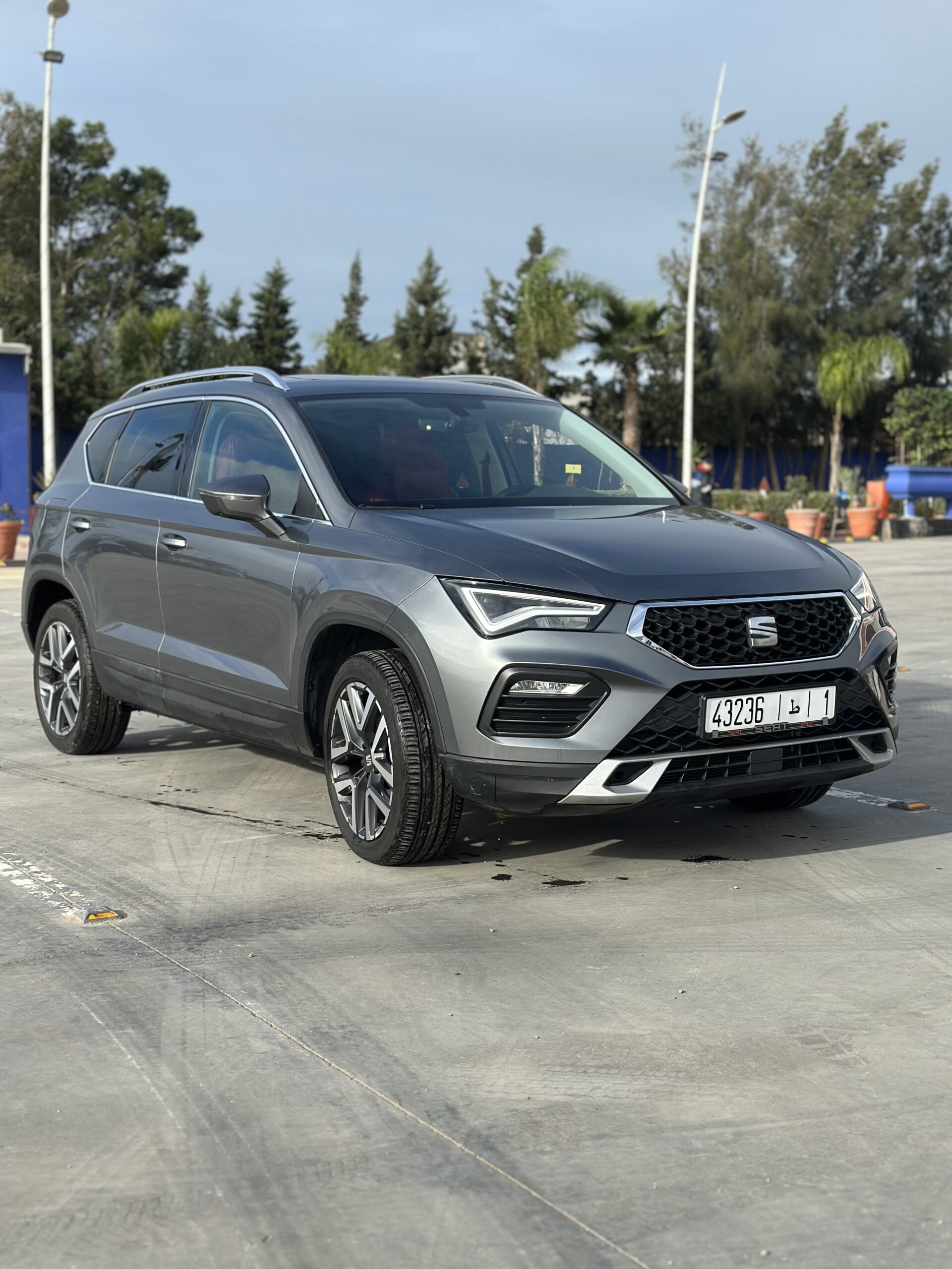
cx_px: 476
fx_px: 1760
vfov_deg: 39.7
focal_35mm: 48
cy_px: 634
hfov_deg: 30.3
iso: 80
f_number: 1.78
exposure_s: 1/3597
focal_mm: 6.86
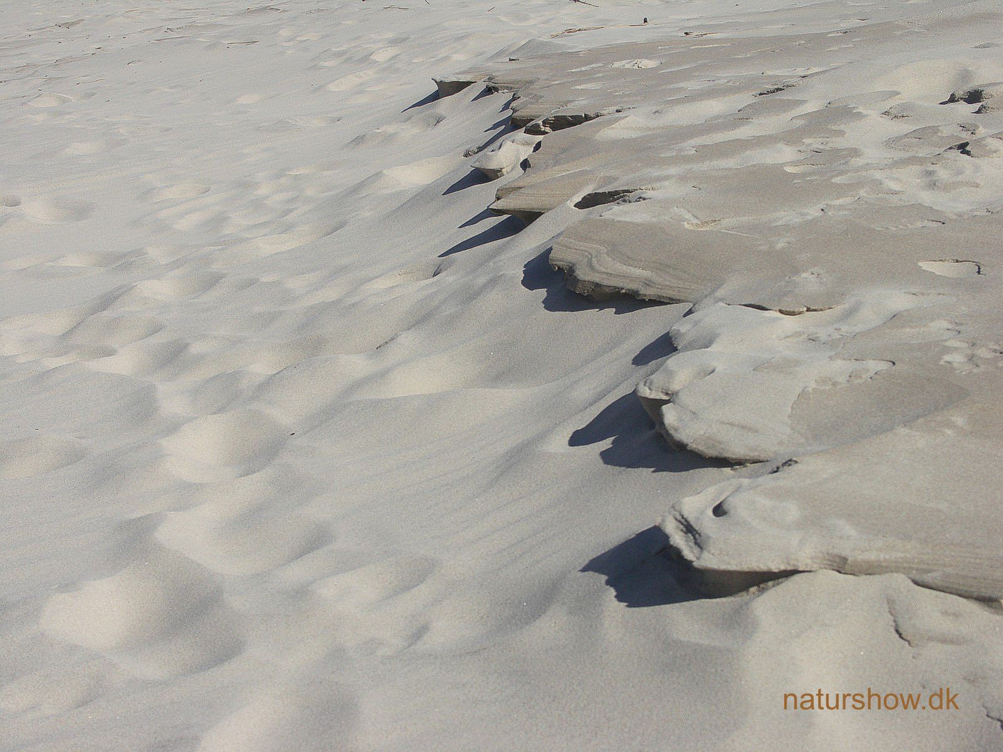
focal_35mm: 69
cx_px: 502
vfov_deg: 21.3
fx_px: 1999
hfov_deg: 28.2
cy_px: 376
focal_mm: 17.8
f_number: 5.6
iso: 100
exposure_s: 1/800
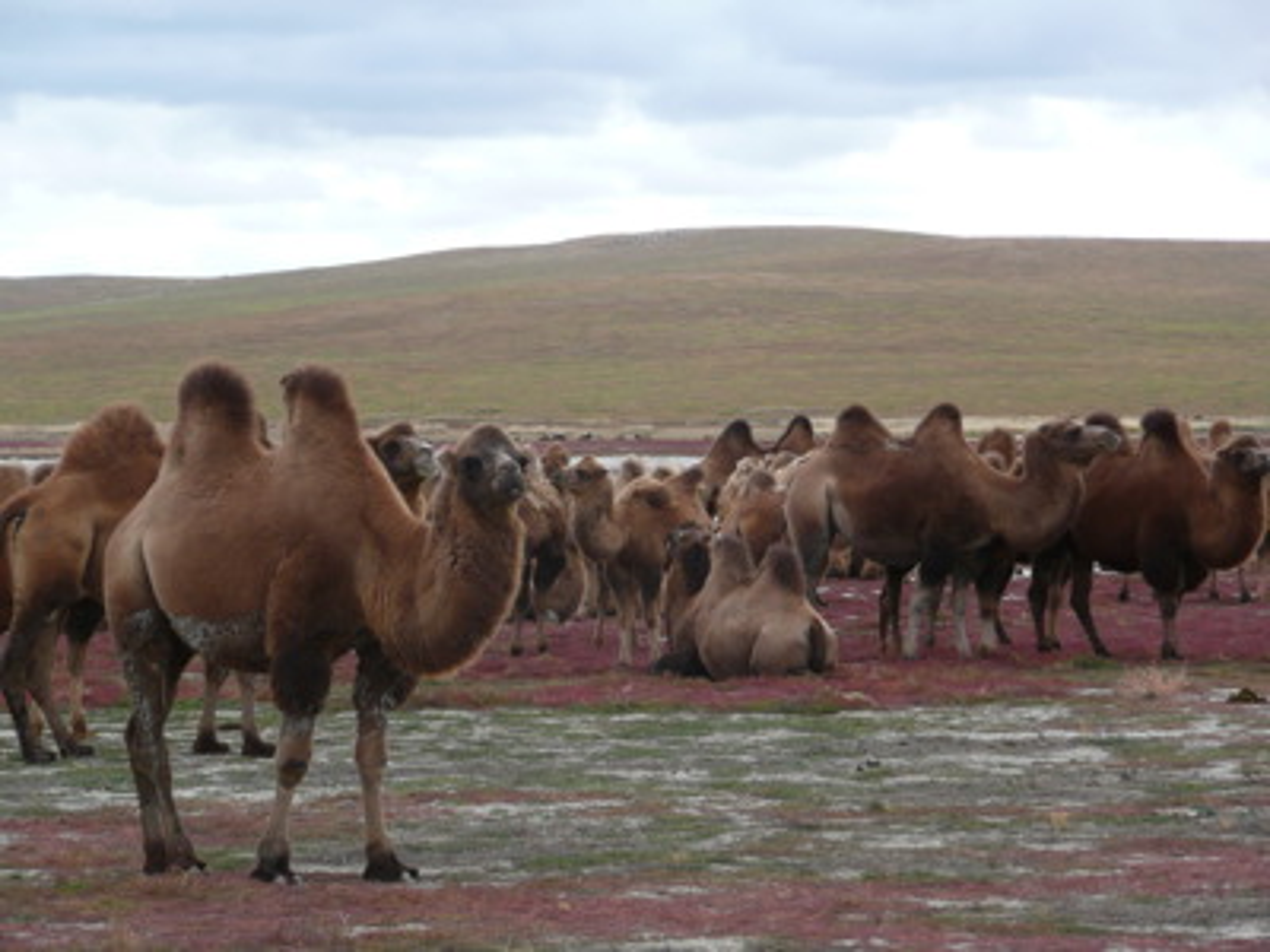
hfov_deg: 11.6
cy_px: 476
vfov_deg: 8.7
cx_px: 635
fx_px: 6237
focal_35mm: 170
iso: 100
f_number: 4.8
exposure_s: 1/125
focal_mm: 27.9
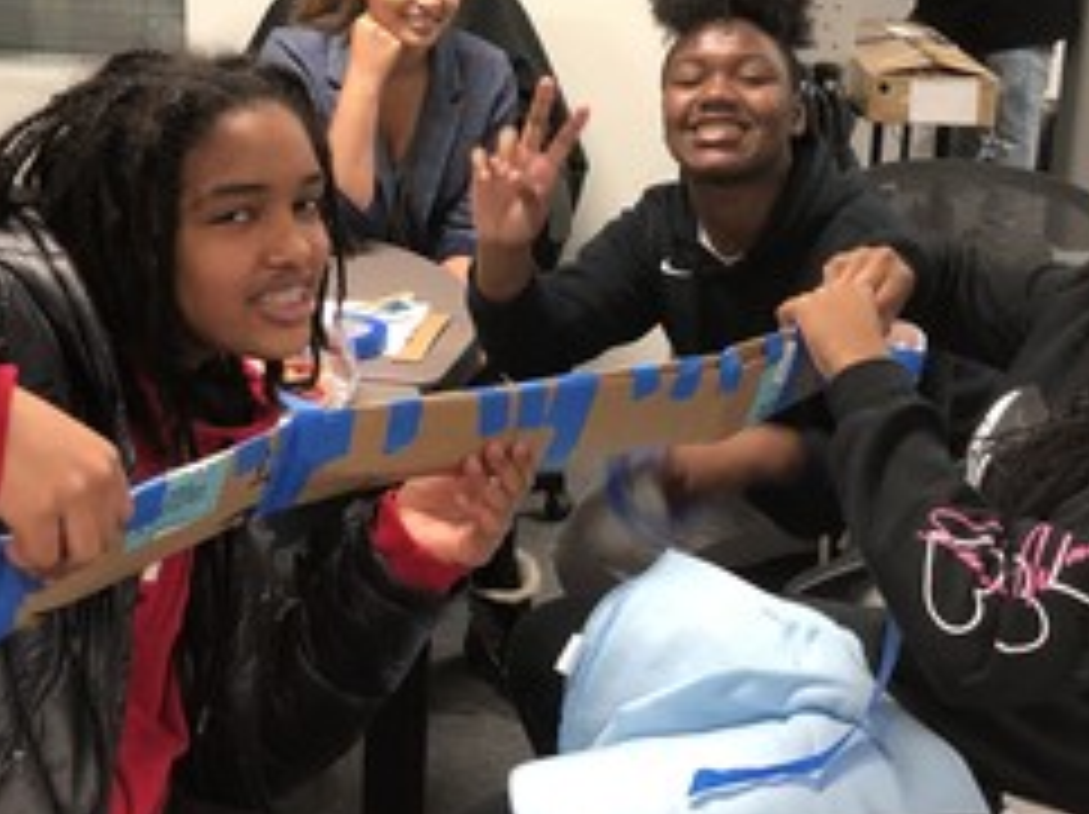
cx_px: 646
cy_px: 223
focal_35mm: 49
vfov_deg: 29.3
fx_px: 1540
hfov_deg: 38.8
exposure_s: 1/15
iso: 64
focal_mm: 3.99
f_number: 1.8
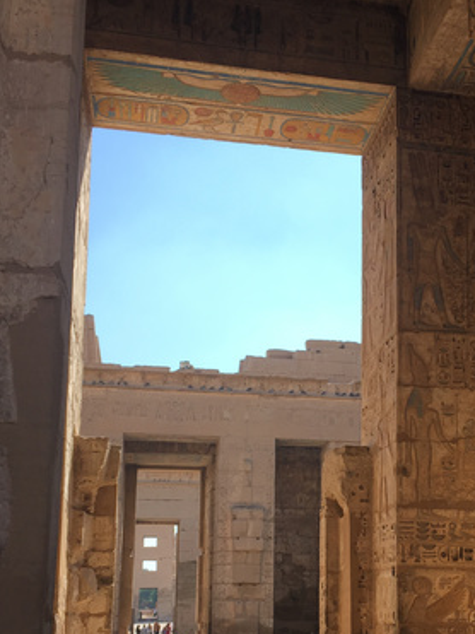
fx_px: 915
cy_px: 451
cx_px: 355
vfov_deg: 37.5
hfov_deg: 28.7
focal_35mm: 50
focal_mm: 4.15
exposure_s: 1/1131
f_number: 2.2
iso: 25
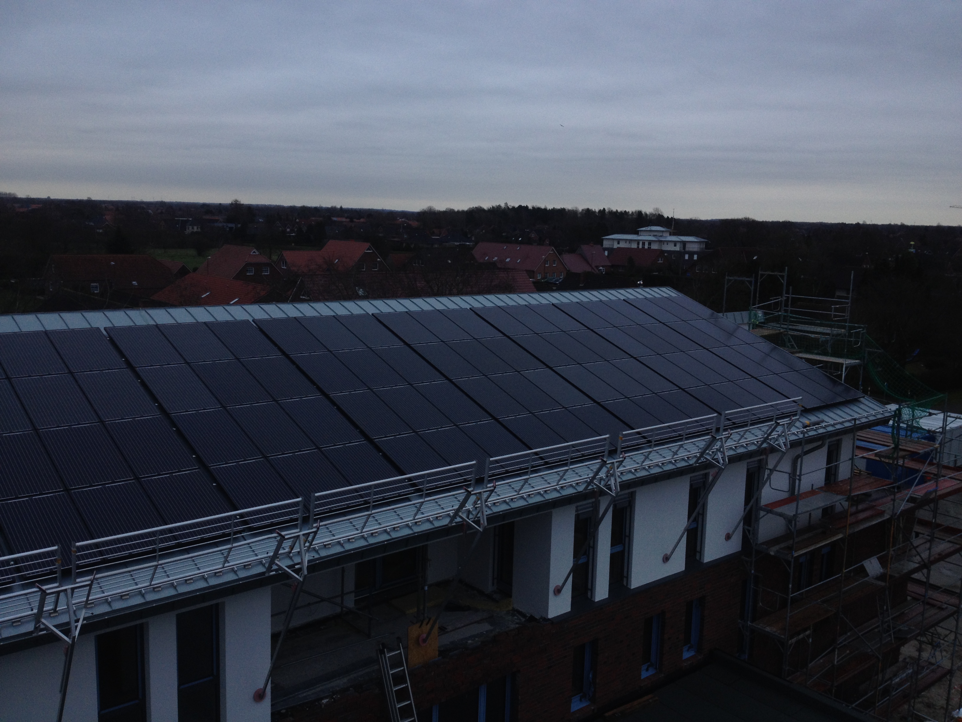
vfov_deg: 40.7
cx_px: 481
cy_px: 361
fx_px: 973
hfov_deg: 52.6
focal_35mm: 35
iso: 50
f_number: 2.4
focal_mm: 4.28
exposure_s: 1/120
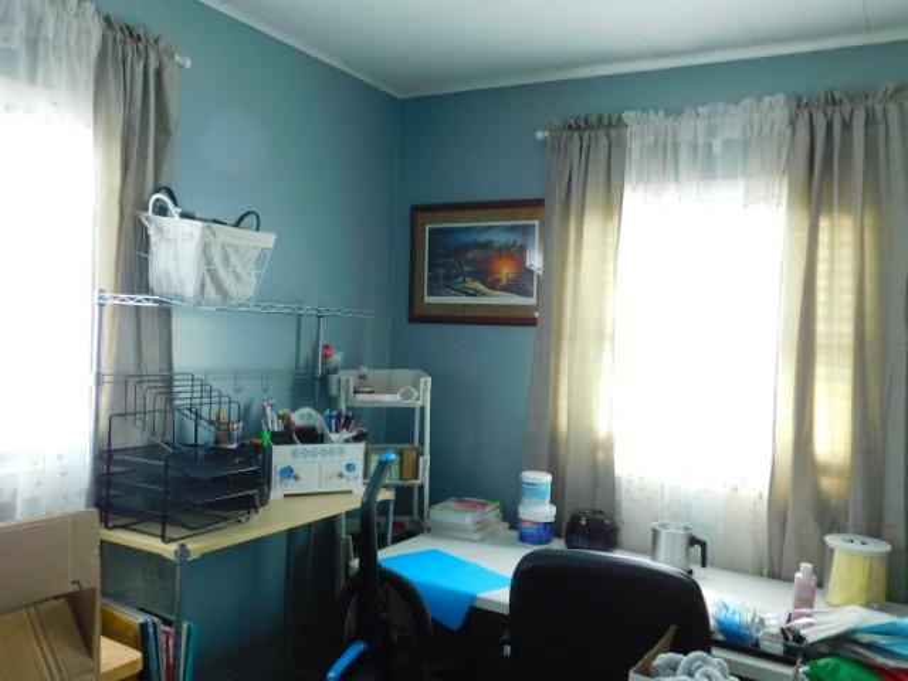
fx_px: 787
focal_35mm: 30
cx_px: 454
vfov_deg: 46.8
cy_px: 340
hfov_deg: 60.0
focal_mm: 5.3
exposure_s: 1/30
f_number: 3.2
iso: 220
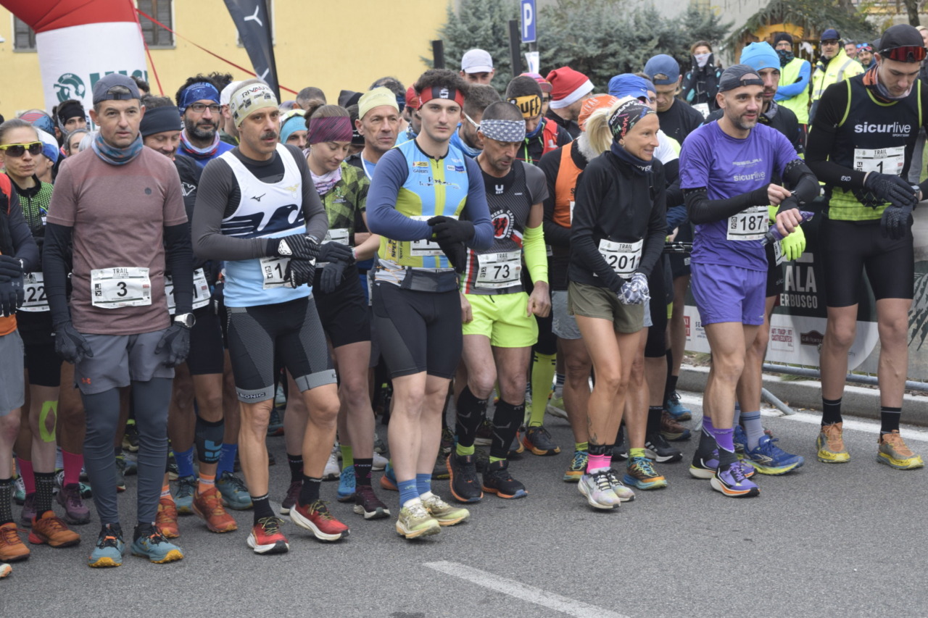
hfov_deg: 24.6
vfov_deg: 16.5
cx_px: 464
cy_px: 309
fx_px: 2126
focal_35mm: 82
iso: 400
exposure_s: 1/125
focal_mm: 55
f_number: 5.6
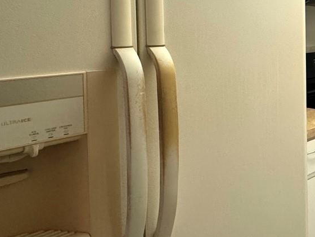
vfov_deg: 34.6
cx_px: 429
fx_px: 364
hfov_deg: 32.3
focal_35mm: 40
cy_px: 40
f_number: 2.2
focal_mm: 2.22
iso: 250
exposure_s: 1/120
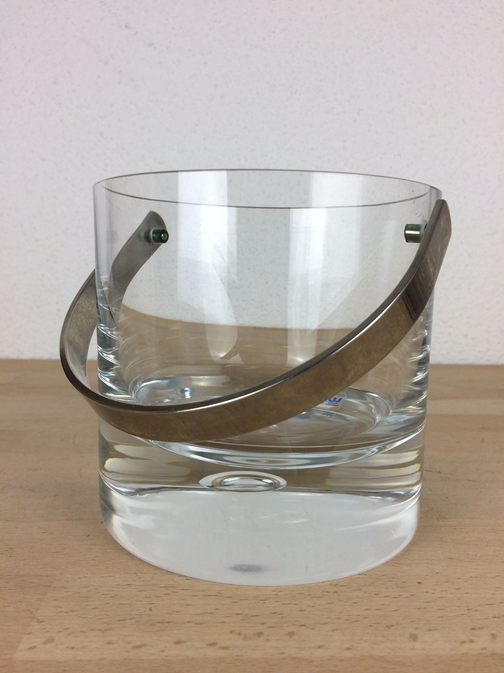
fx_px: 563
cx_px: 252
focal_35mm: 29
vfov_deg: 61.7
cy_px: 336
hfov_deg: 48.2
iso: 50
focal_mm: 4.15
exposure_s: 1/100
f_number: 2.2
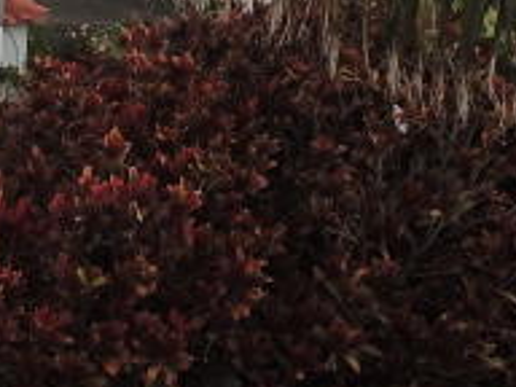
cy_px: -153
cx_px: -457
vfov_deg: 10.4
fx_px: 2072
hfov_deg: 12.7
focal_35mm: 139
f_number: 2.2
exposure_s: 1/539
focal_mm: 4.73
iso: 100
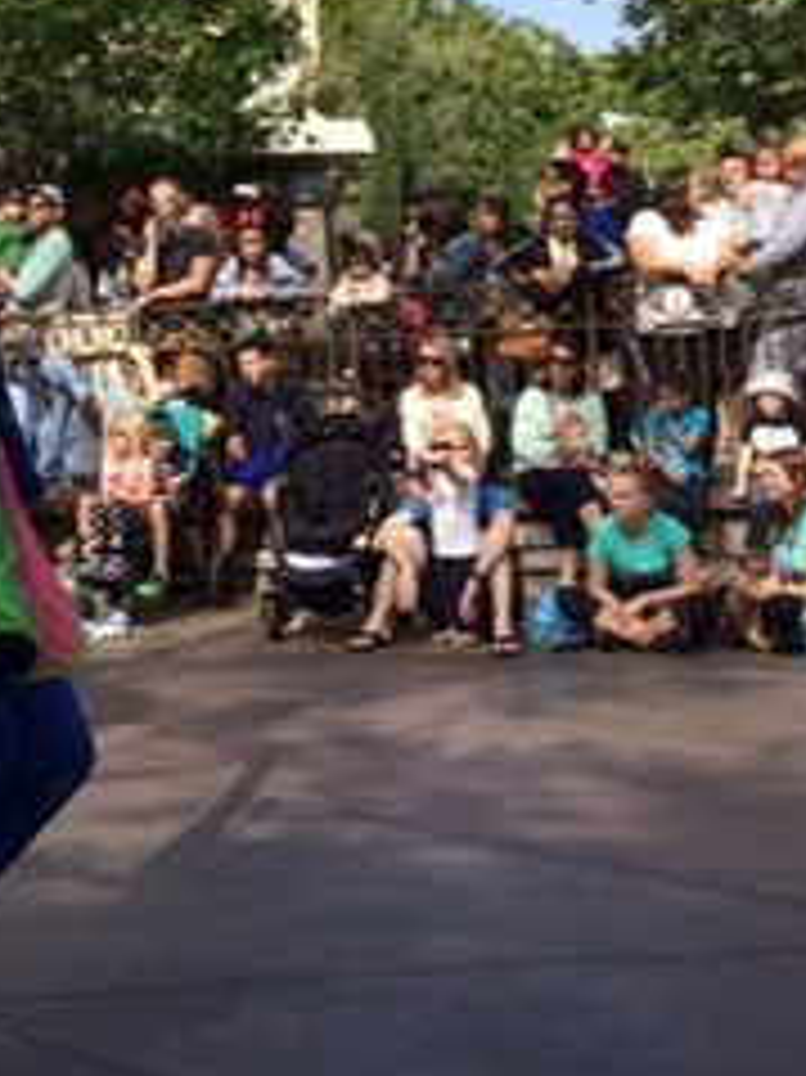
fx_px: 2113
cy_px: 221
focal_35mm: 68
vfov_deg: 28.0
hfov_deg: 20.8
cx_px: -27
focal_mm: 4.15
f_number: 2.2
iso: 32
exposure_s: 1/1953
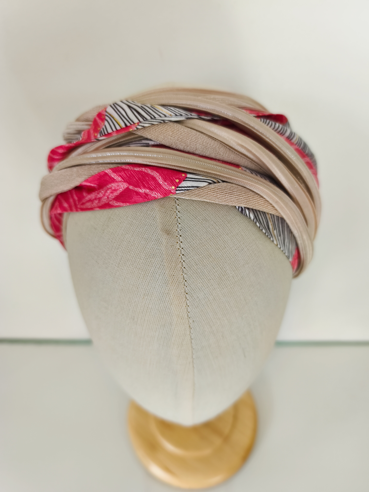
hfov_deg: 58.9
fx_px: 327
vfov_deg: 73.9
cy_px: 246
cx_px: 184
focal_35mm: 23
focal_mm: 6.14
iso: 50
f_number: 1.65
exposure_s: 1/50
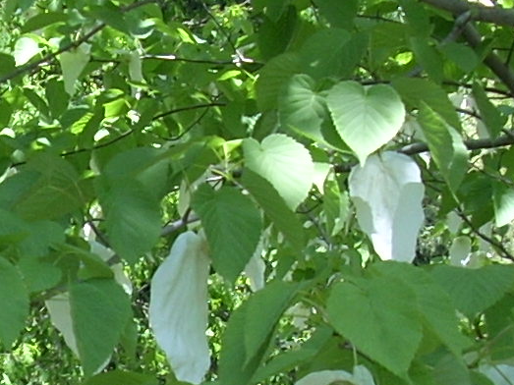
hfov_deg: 10.7
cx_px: -127
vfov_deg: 8.2
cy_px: 376
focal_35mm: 181
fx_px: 2687
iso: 64
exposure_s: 1/136
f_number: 2.8
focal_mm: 6.2
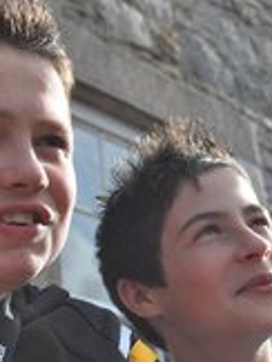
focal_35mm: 103
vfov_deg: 19.0
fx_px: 1076
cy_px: 235
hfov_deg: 14.4
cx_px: 181
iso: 200
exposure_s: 1/1250
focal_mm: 30
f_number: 5
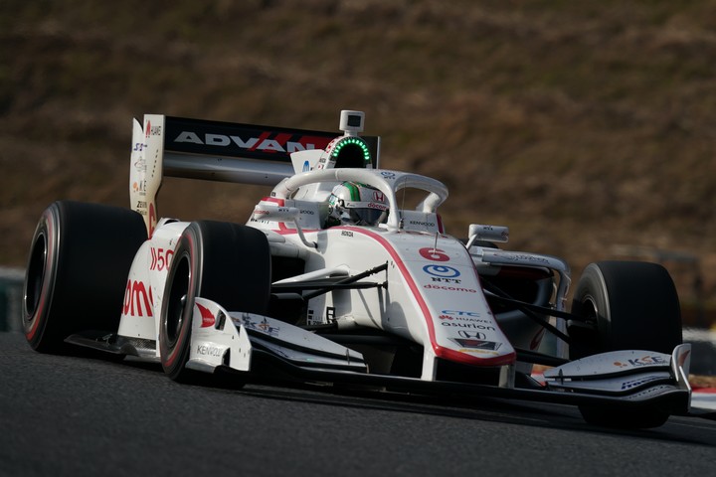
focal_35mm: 600
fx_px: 11932
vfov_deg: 2.3
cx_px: 358
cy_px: 238
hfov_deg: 3.4
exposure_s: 1/800
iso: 200
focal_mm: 600
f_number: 9
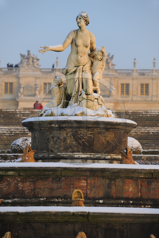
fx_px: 1327
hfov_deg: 6.9
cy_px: 119
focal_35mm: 200
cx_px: 80
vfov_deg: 10.3
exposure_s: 1/160
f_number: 5
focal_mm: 200
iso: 200
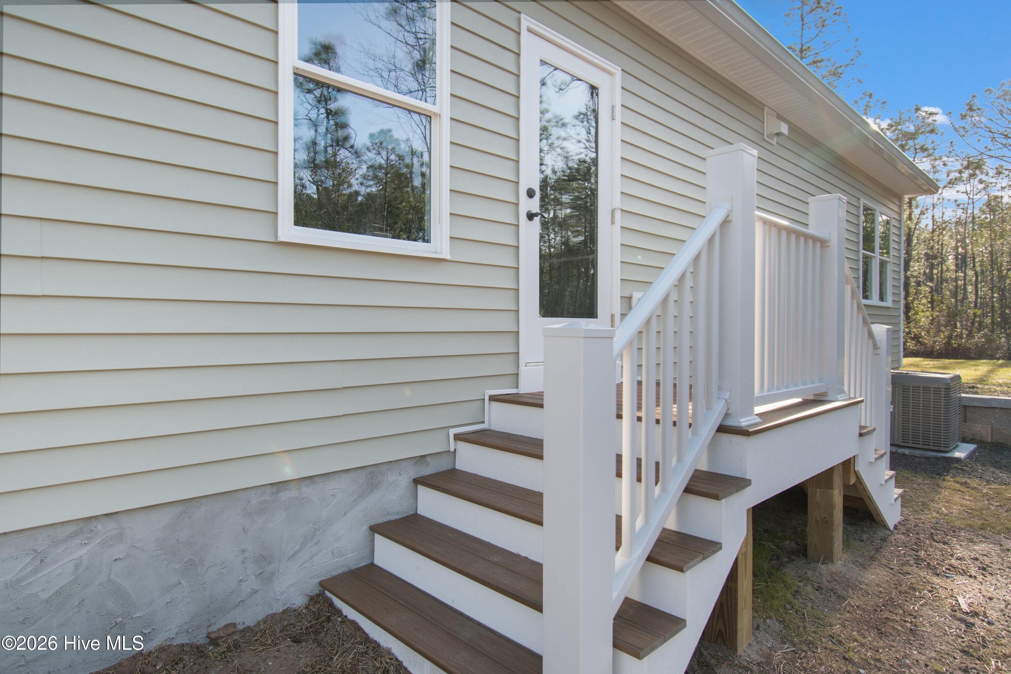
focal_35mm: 19
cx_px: 506
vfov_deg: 64.6
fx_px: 534
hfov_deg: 86.9
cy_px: 337
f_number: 6.3
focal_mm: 13
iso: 100
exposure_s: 1/160
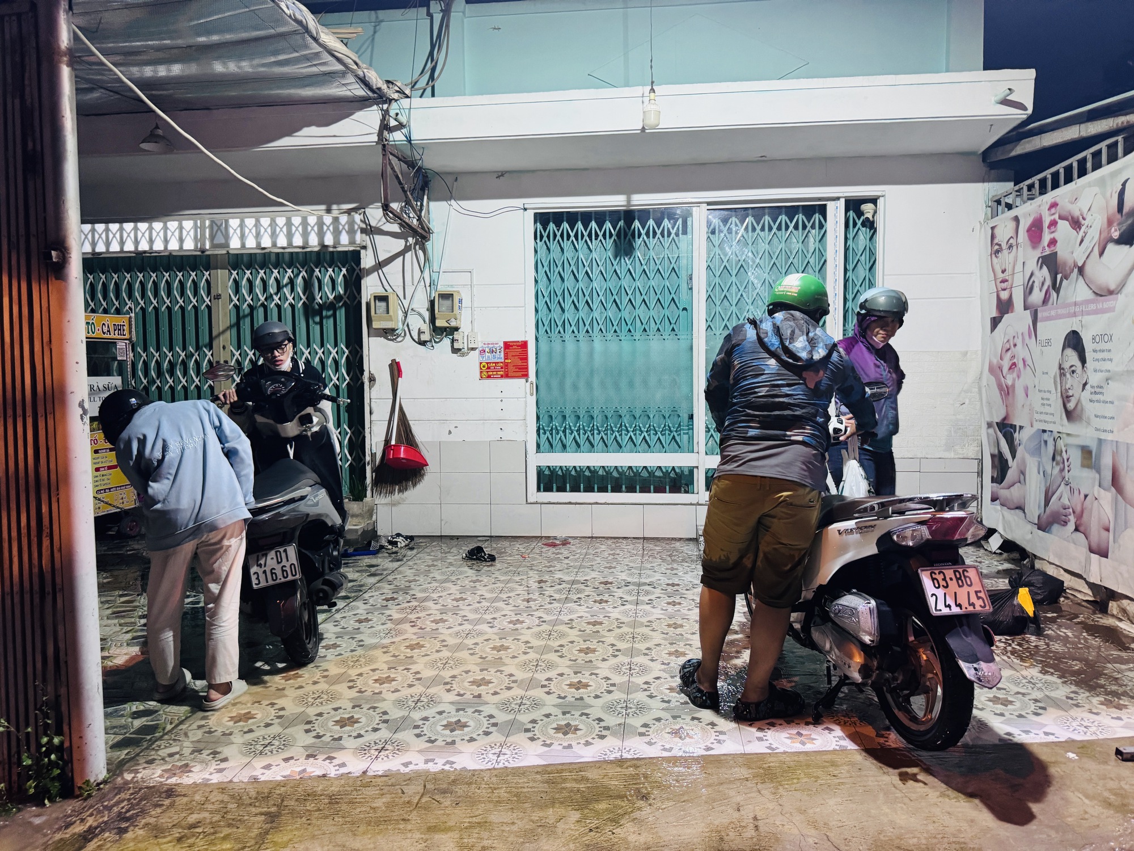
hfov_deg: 71.6
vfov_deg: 56.8
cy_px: 426
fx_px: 786
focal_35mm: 24
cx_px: 567
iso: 320
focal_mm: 6.76
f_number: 1.78
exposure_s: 1/50
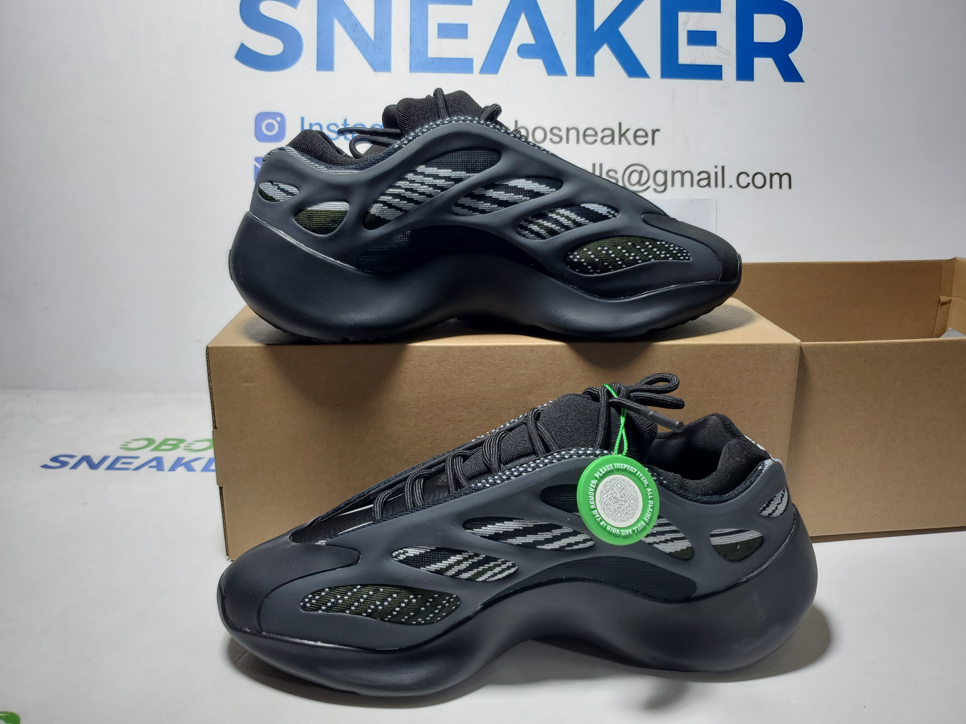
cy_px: 362
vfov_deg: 53.1
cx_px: 483
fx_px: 726
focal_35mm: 26
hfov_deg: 67.3
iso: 50
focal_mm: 4.3
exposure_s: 1/350
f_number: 1.5
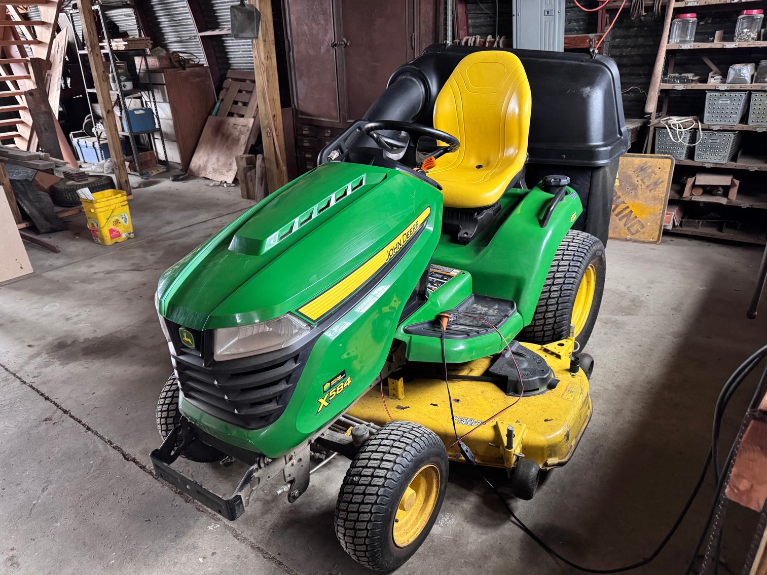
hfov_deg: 71.6
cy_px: 288
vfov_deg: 56.8
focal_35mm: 24
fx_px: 532
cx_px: 384
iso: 640
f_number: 1.78
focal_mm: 6.76
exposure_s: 1/60
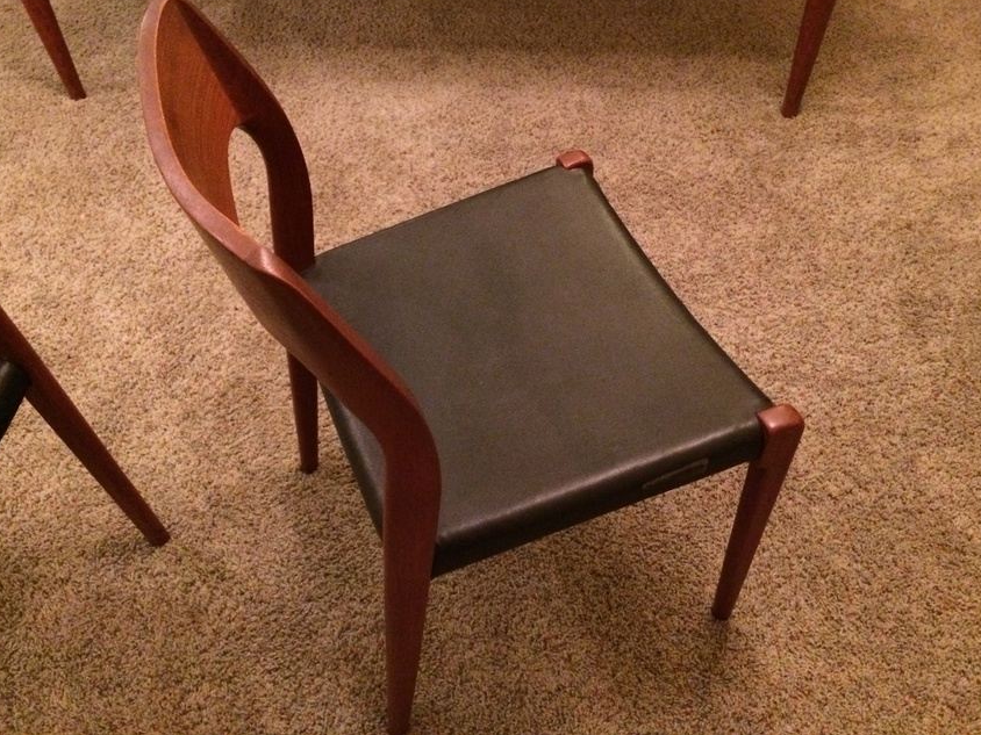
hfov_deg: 56.8
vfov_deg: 44.1
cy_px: 344
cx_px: 490
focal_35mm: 32
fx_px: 907
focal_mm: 4.12
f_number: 2.2
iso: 640
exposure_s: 1/15
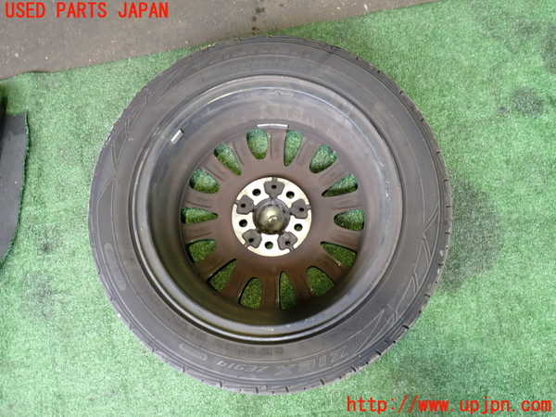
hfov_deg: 60.0
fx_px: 482
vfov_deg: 46.8
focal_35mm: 30
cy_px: 208
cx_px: 278
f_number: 2.3
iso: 400
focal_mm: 5.4
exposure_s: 1/30
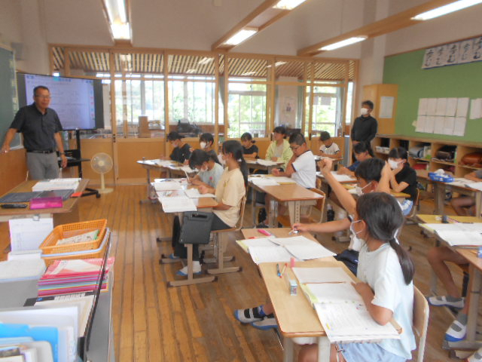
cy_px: 181
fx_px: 362
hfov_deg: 67.3
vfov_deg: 53.1
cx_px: 241
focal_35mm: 26
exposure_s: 1/50
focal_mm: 4.6
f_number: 3.2
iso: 80
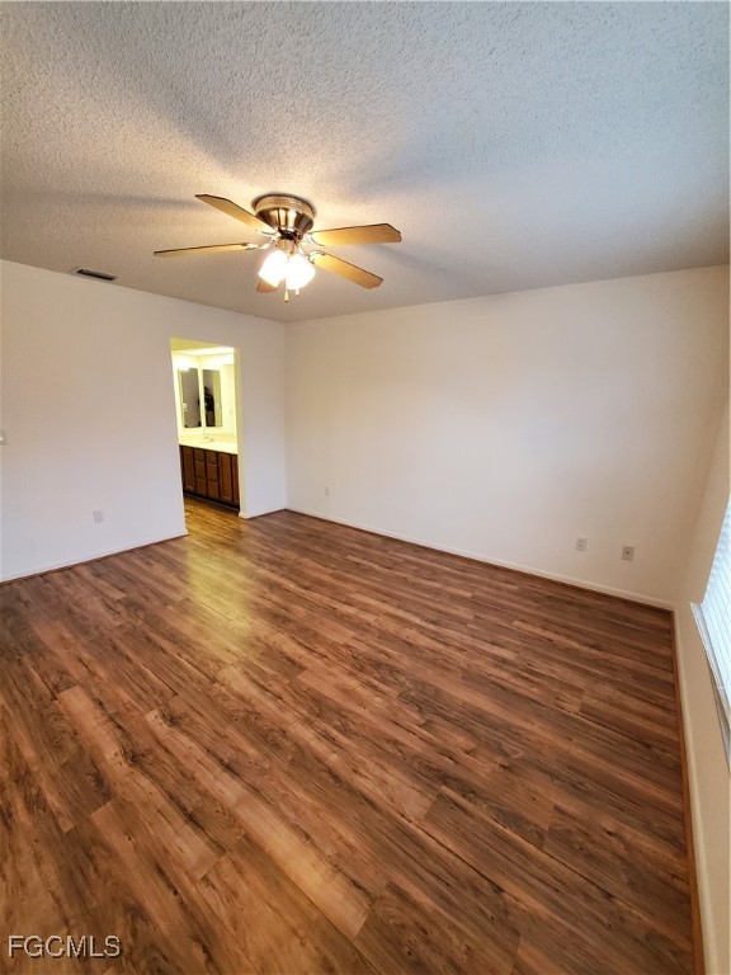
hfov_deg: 89.9
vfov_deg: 106.2
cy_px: 488
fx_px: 366
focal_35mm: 13
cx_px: 366
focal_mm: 1.8
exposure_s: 1/60
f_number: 2.2
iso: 500
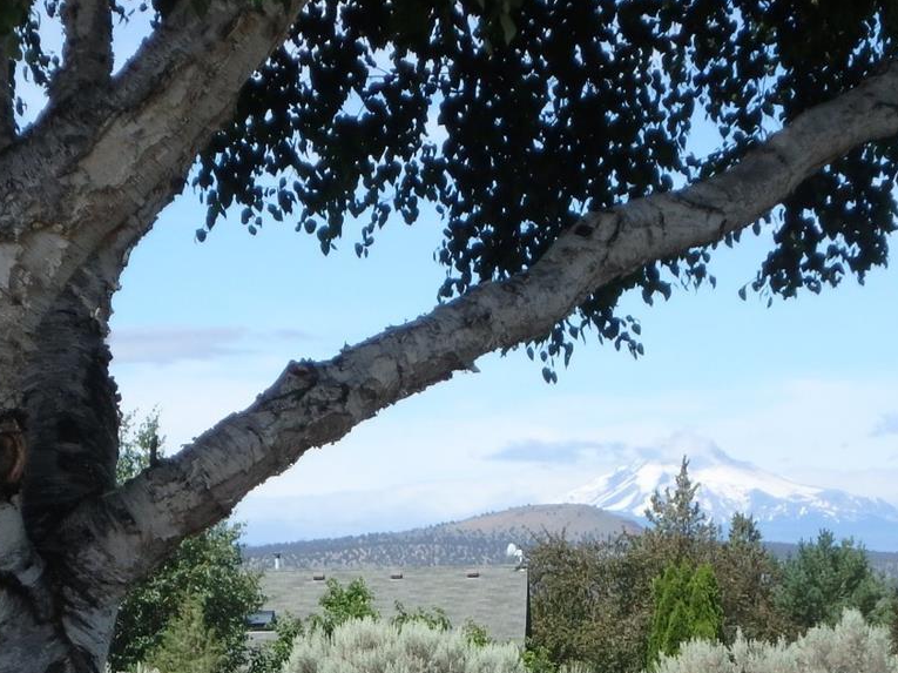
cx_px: 283
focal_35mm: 149
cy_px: 580
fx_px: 3864
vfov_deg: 9.9
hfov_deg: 13.2
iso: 125
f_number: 5.1
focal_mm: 13.6
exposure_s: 1/640
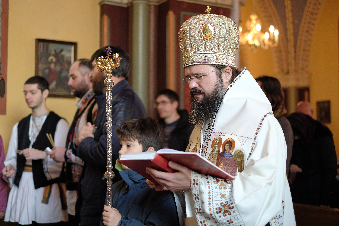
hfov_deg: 37.5
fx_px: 499
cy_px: 113
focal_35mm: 53
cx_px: 170
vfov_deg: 25.5
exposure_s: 1/125
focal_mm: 35
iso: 640
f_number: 1.4
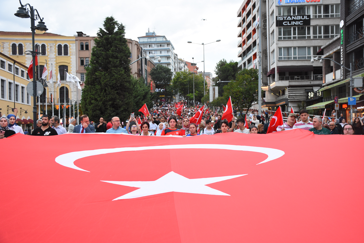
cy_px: 122
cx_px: 182
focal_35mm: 39
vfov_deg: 34.2
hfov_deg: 49.6
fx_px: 394
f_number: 6.3
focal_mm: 26
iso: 1250
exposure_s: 1/160
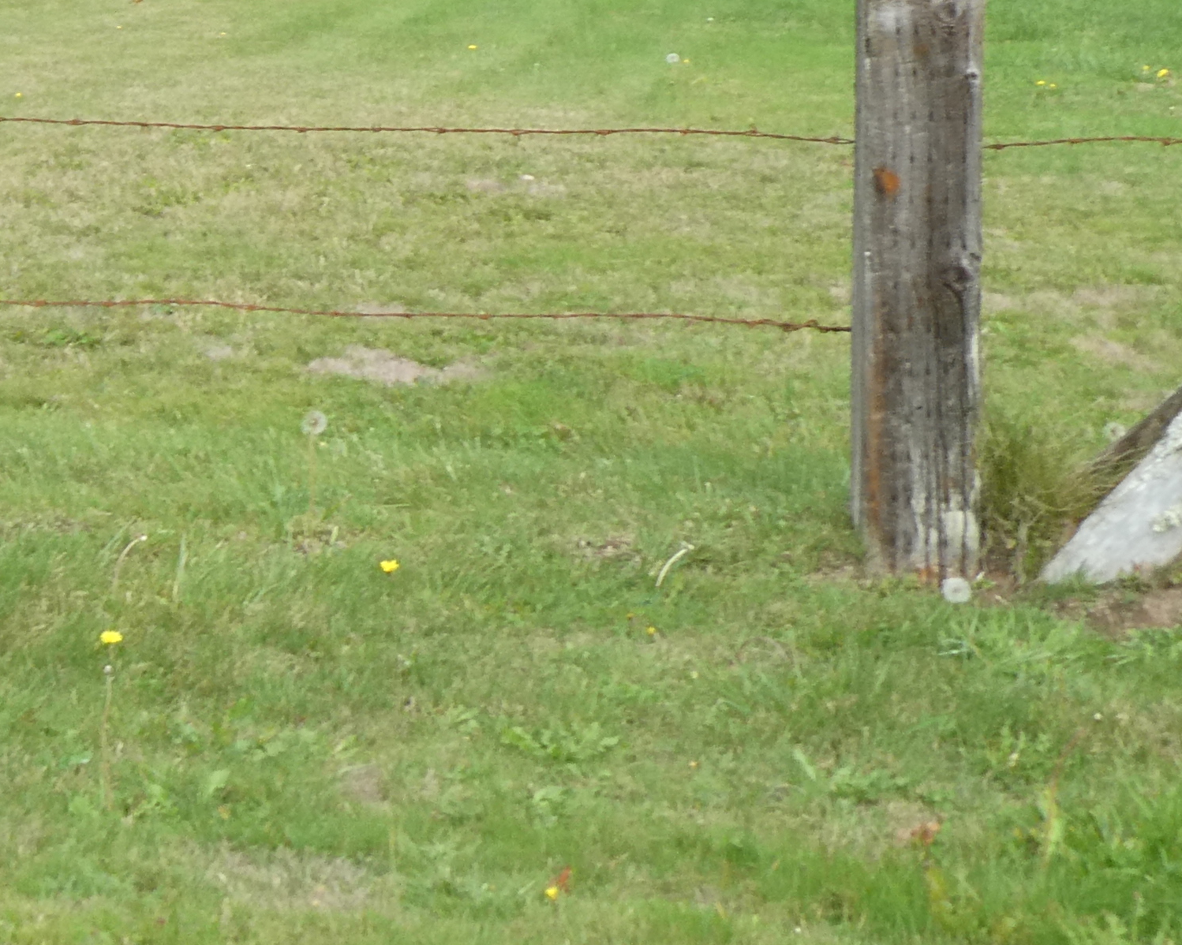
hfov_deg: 15.0
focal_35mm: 125
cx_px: -125
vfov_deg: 12.0
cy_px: -215
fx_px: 4372
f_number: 3.7
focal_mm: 6.7
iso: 80
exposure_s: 1/200
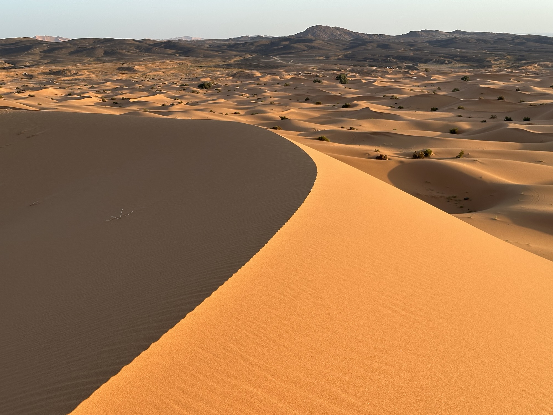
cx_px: 276
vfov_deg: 30.3
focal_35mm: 48
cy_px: 208
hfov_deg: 39.7
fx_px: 767
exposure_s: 1/1185
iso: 64
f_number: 1.78
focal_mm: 6.86
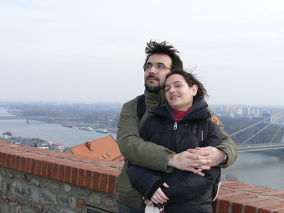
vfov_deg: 29.1
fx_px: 410
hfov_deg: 38.0
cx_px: 172
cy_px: 111
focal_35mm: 50
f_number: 5.6
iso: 100
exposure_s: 1/250
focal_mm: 8.5
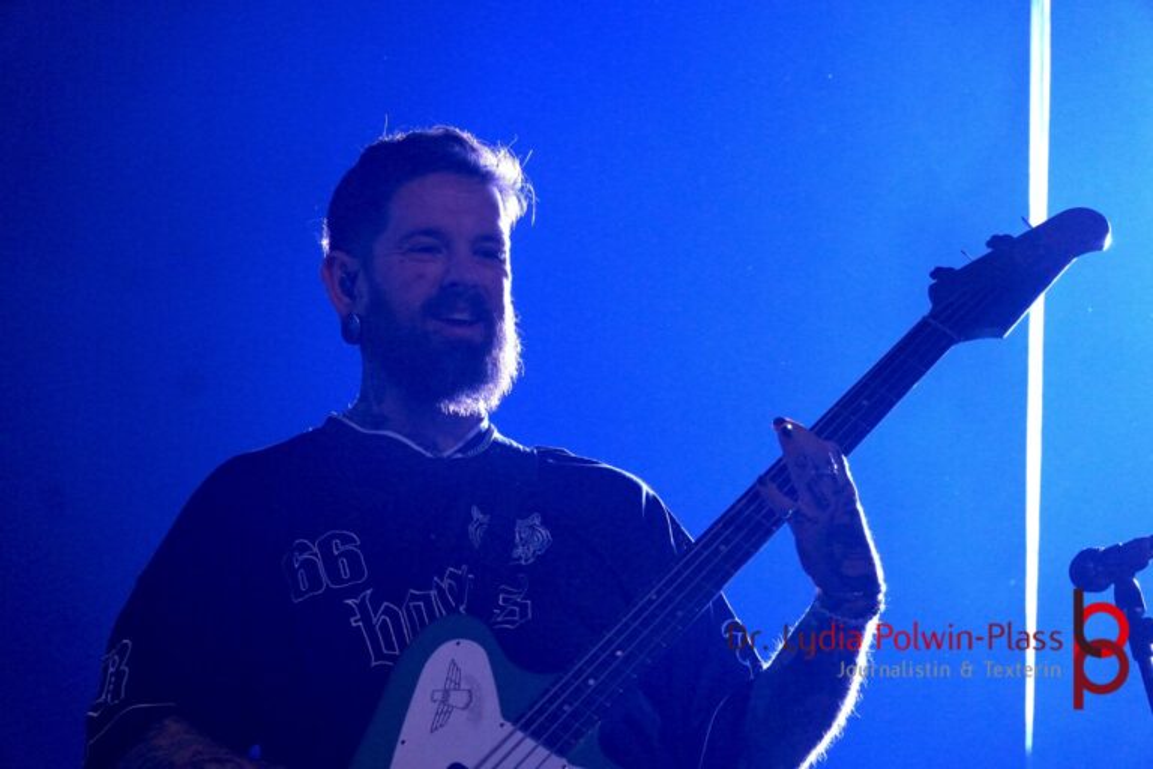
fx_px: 4948
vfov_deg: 8.9
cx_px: 576
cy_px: 384
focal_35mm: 154
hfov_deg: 13.3
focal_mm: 103
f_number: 5.6
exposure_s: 1/160
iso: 3200
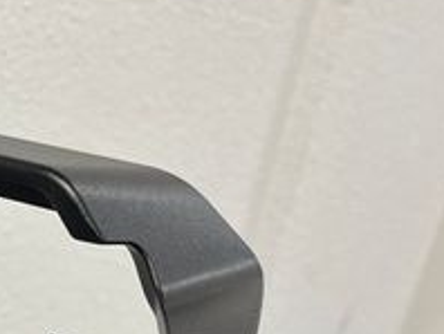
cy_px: 361
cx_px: -155
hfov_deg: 20.9
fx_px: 1079
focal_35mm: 84
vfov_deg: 17.1
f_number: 1.6
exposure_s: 1/100
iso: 125
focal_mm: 5.1
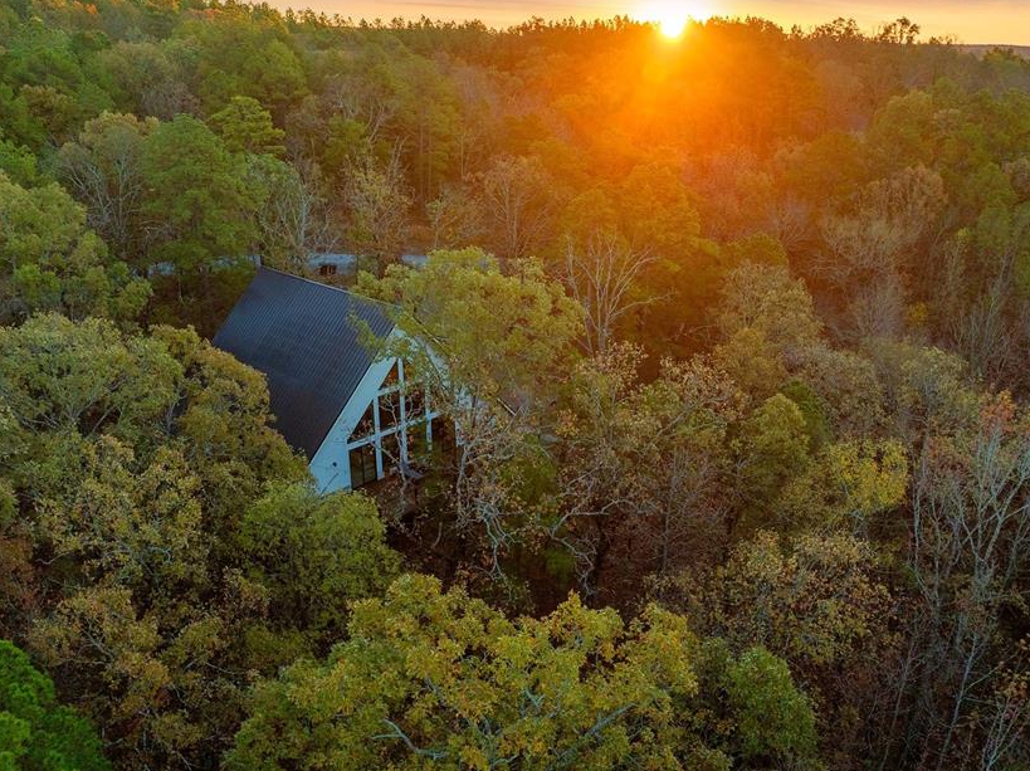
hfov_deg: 60.0
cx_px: 536
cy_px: 435
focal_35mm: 30
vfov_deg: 46.6
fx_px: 892
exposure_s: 1/400
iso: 100
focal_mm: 12.29
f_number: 2.8
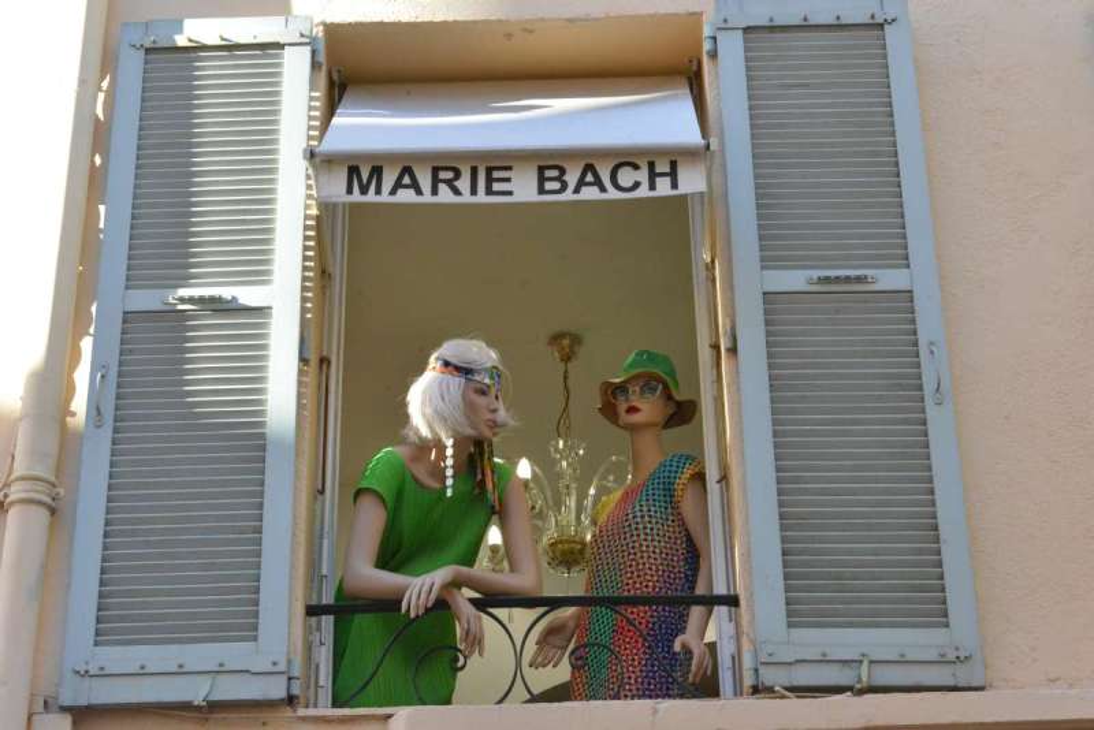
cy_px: 365
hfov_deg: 28.8
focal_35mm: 70
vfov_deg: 19.5
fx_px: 2128
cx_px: 547
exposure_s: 1/125
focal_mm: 70
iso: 6400
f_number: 16
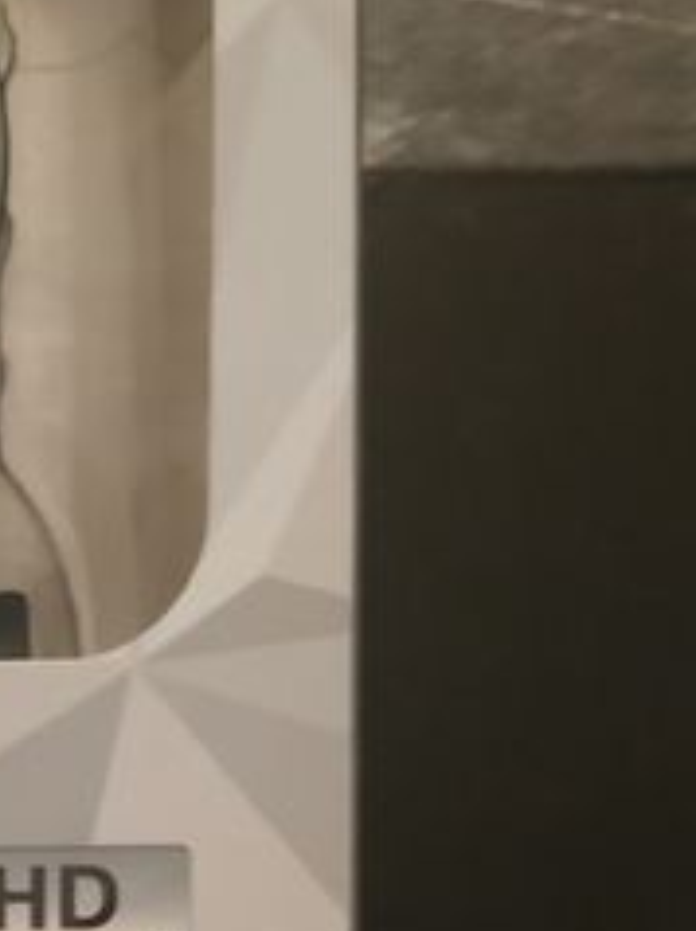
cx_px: -461
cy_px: 1037
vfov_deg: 18.7
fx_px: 2713
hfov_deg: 13.5
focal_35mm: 101
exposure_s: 1/20
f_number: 1.9
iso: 500
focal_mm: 3.94
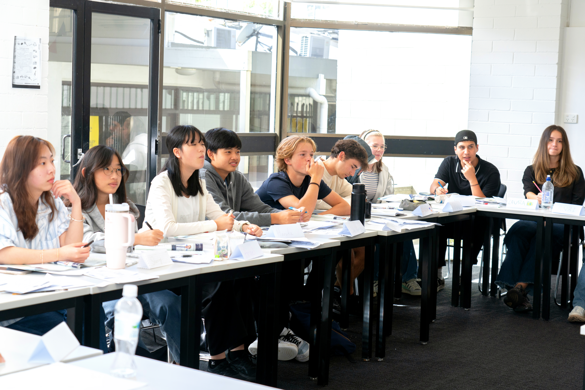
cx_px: 292
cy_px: 195
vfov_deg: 21.6
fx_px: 1024
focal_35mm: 63
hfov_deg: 31.9
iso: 500
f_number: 5.6
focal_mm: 63
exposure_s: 1/100
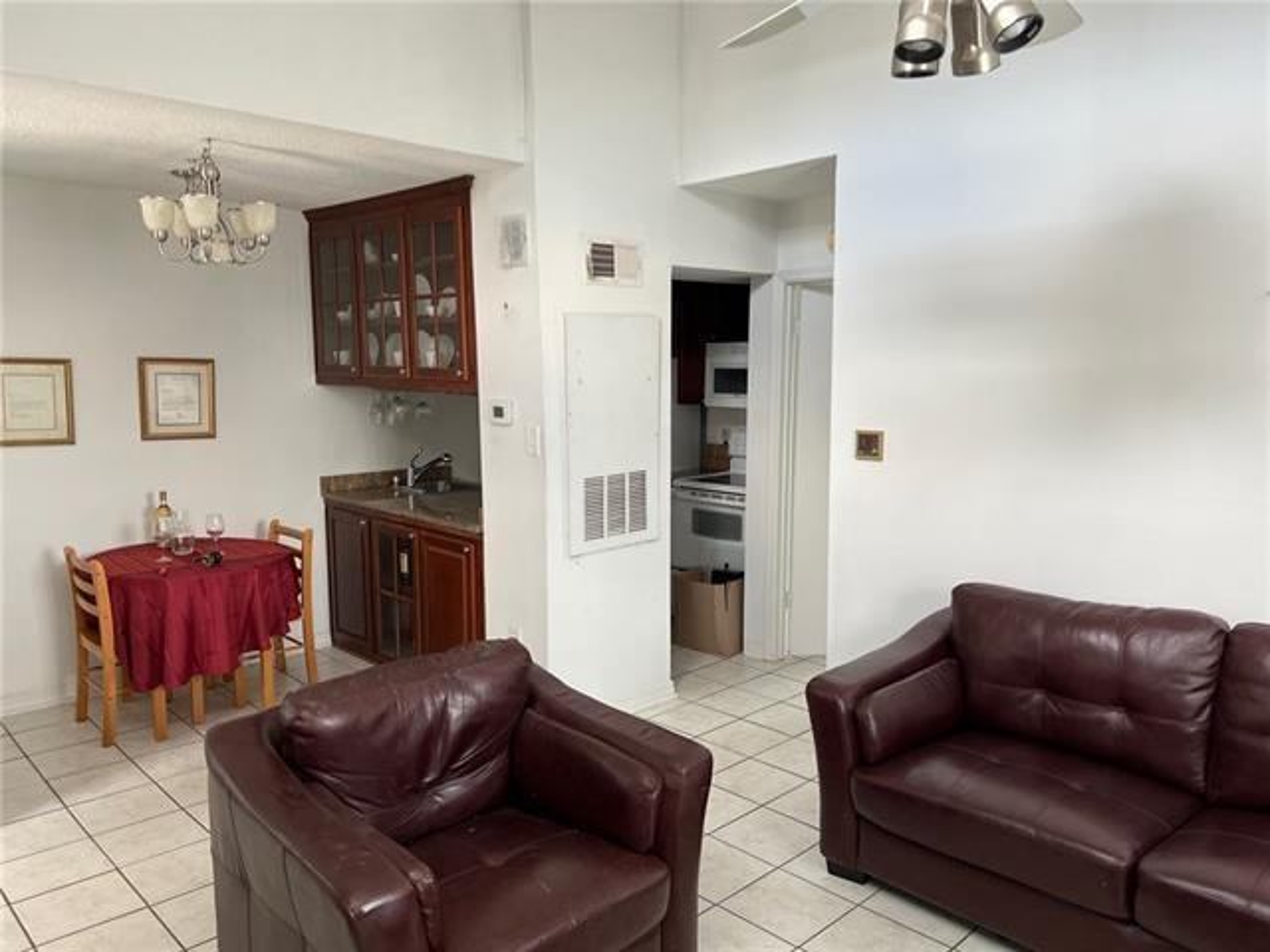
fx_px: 954
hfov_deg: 67.3
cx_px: 635
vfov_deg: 53.1
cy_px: 476
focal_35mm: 26
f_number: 1.5
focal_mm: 5.7
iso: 100
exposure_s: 1/121
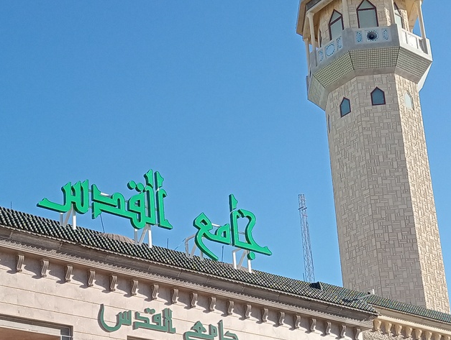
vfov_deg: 22.6
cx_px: 135
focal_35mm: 64
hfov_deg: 29.9
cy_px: 285
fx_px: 836
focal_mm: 3.98
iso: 103
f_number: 1.8
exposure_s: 1/865
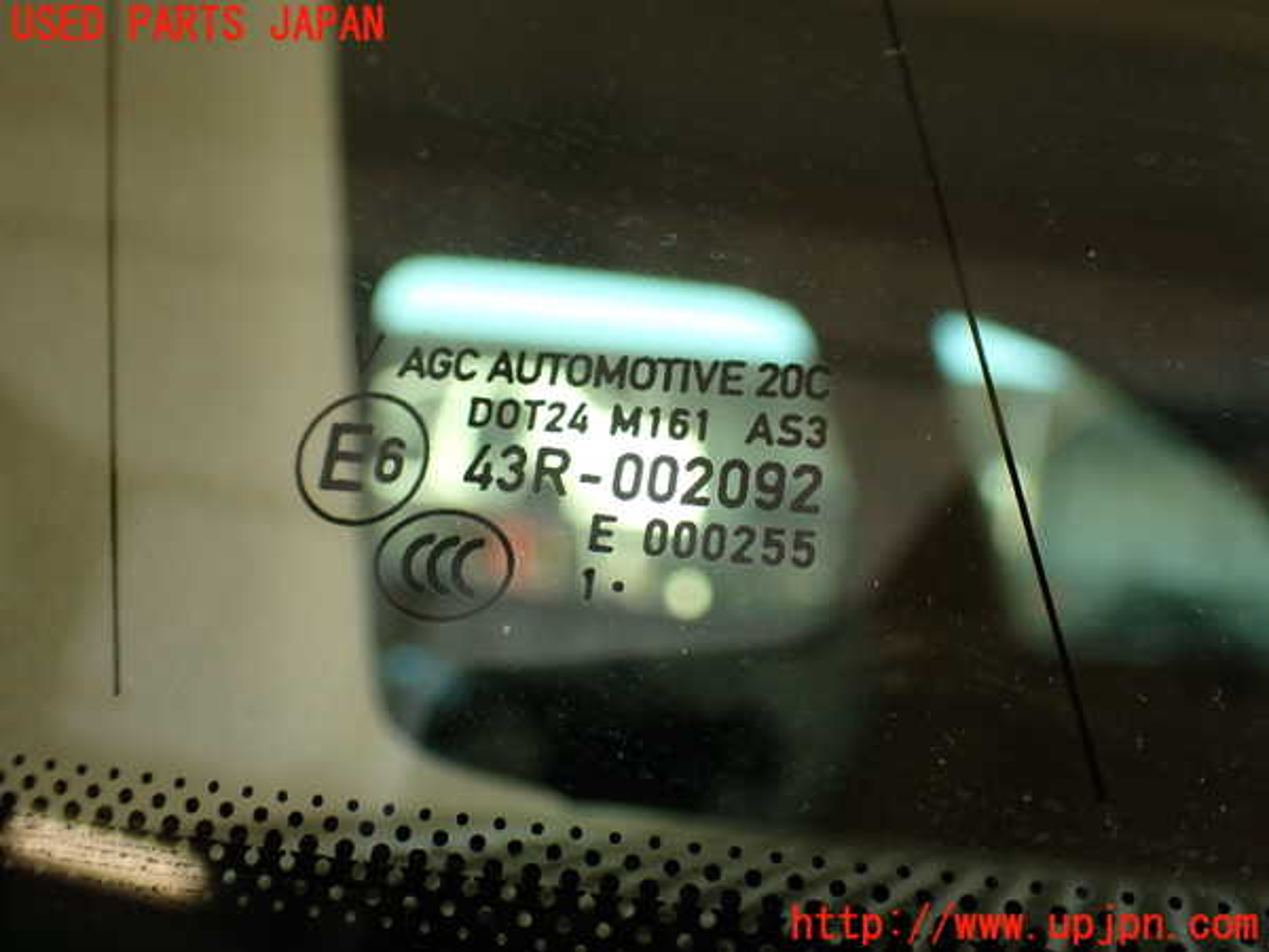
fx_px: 1320
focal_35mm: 36
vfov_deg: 39.7
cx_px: 634
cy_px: 476
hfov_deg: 51.4
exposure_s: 1/80
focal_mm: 6.37
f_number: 2.5
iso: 160
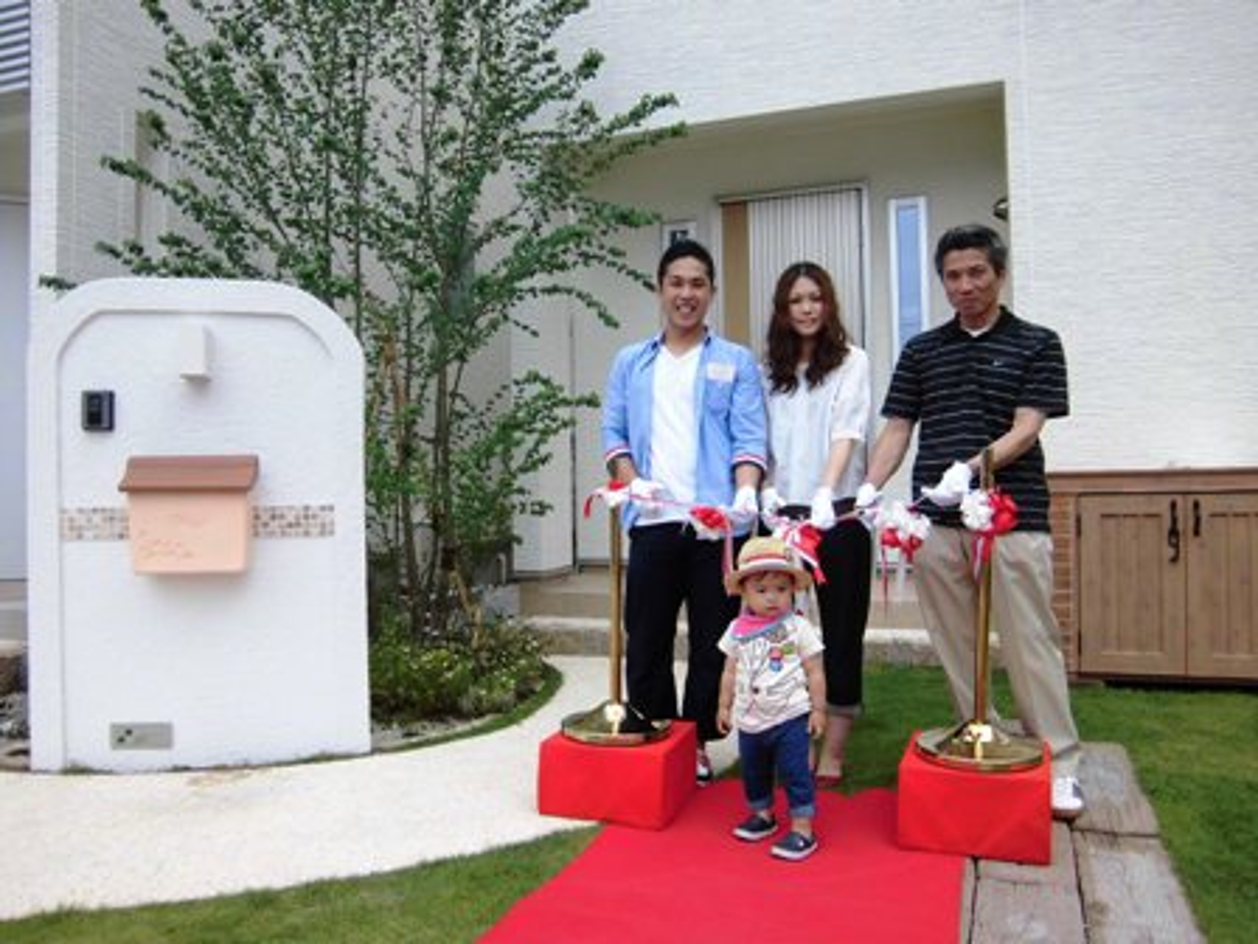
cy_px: 472
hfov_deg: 67.3
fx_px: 945
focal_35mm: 26
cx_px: 629
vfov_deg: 53.1
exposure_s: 1/1000
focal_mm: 4.7
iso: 100
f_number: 2.8
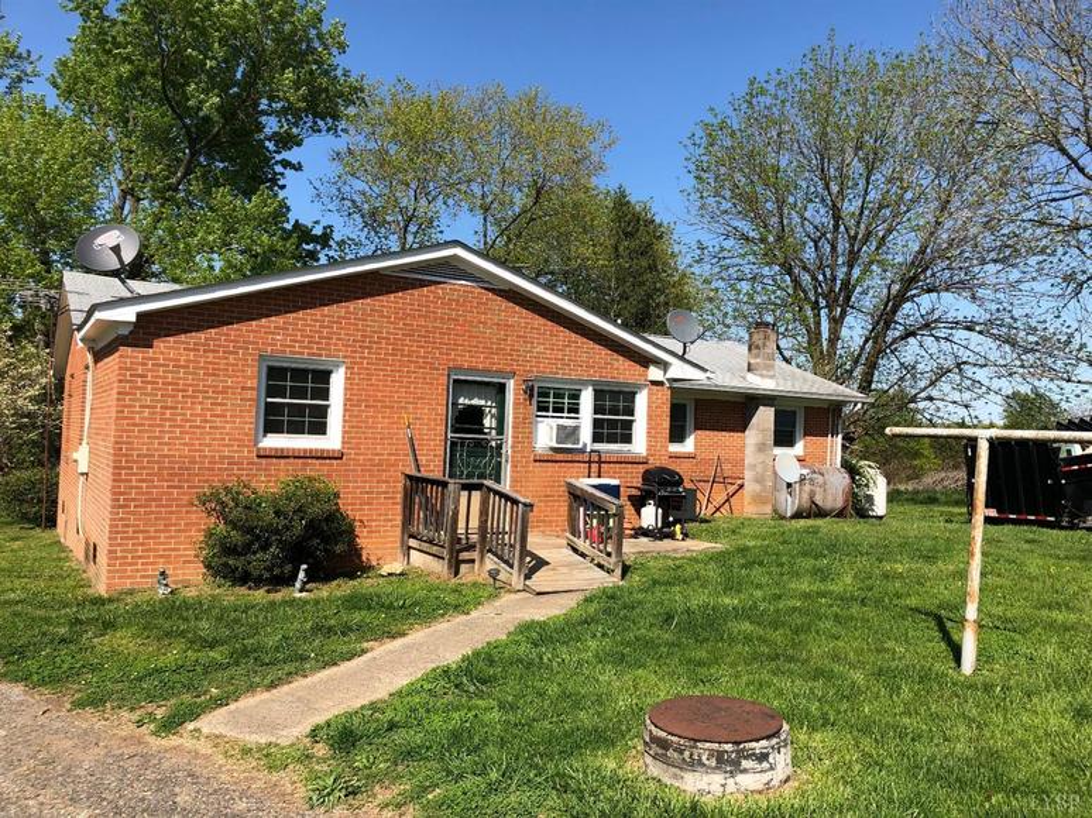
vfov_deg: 49.7
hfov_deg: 63.5
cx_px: 546
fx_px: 883
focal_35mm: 28
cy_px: 409
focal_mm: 4
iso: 20
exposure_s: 1/1656
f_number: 1.8
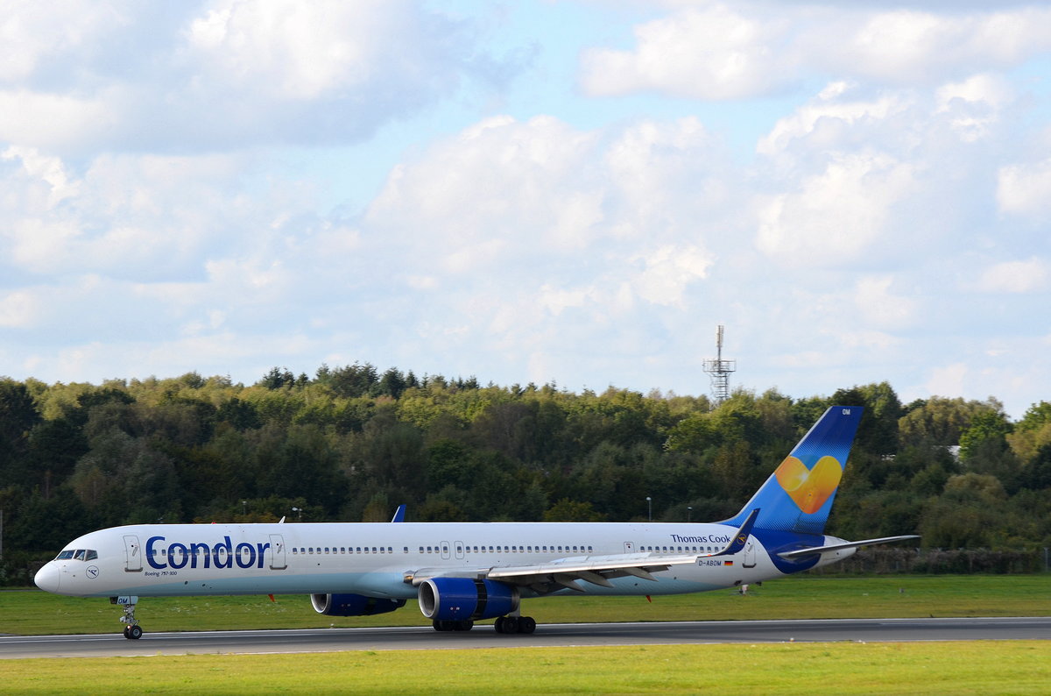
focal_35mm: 183
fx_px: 5330
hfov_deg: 11.3
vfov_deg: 7.5
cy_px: 348
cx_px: 526
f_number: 8
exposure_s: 1/250
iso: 100
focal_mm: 122
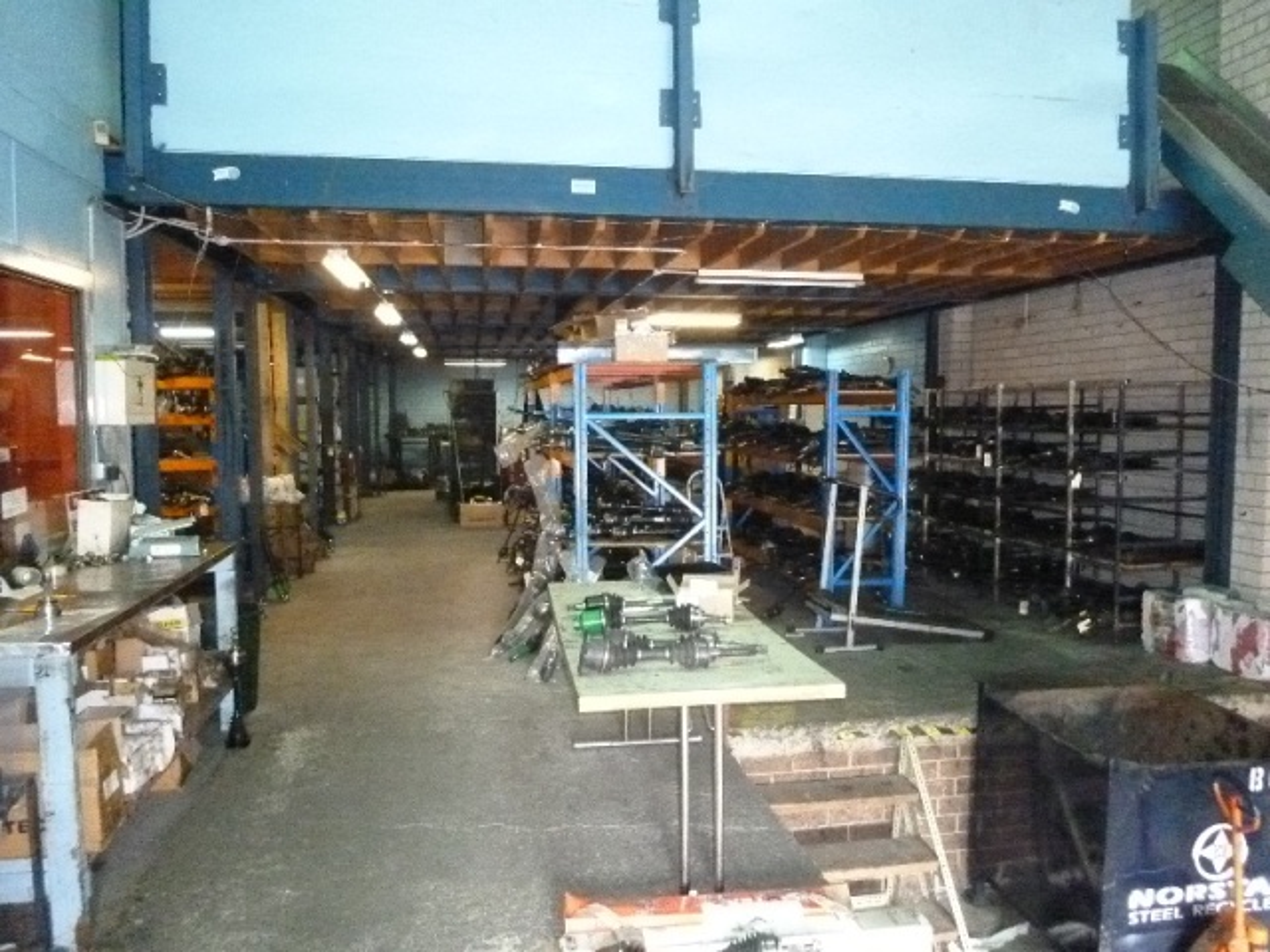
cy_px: 476
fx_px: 917
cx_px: 635
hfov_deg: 69.4
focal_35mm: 25
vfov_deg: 54.9
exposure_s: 1/60
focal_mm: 4.5
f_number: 3.3
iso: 1600
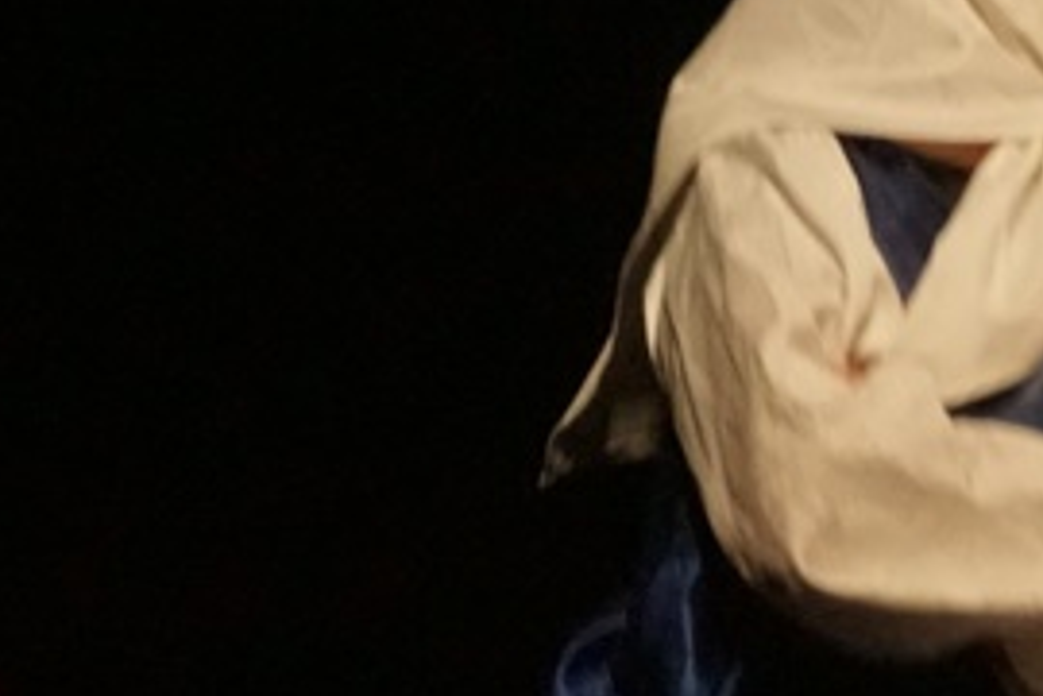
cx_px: 1808
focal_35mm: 500
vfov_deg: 2.7
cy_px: 887
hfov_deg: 4.1
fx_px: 14485
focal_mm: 90
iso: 6400
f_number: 9
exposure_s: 1/100
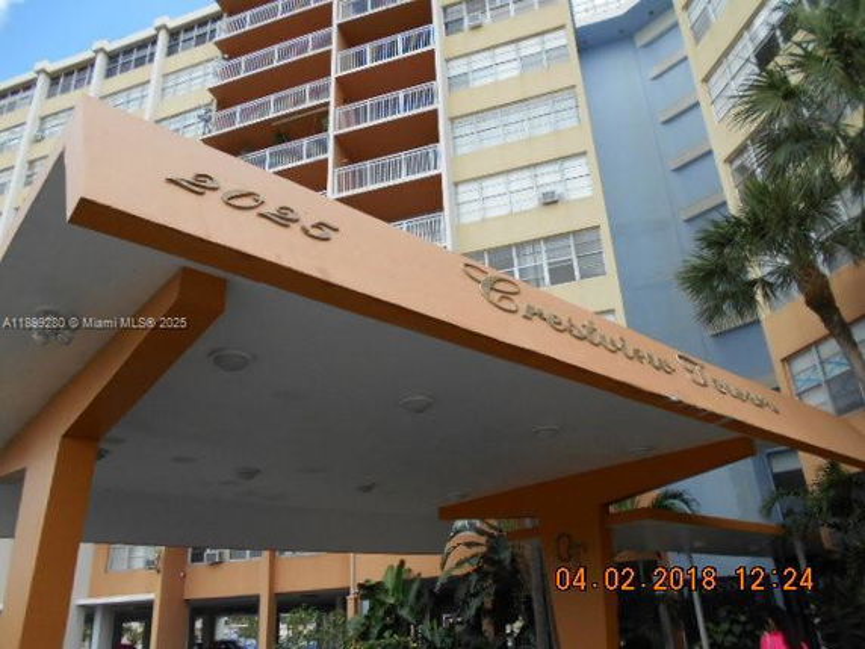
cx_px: 432
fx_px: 650
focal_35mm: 26
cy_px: 324
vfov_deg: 53.1
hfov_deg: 67.3
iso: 80
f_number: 3.2
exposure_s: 1/500
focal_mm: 4.6
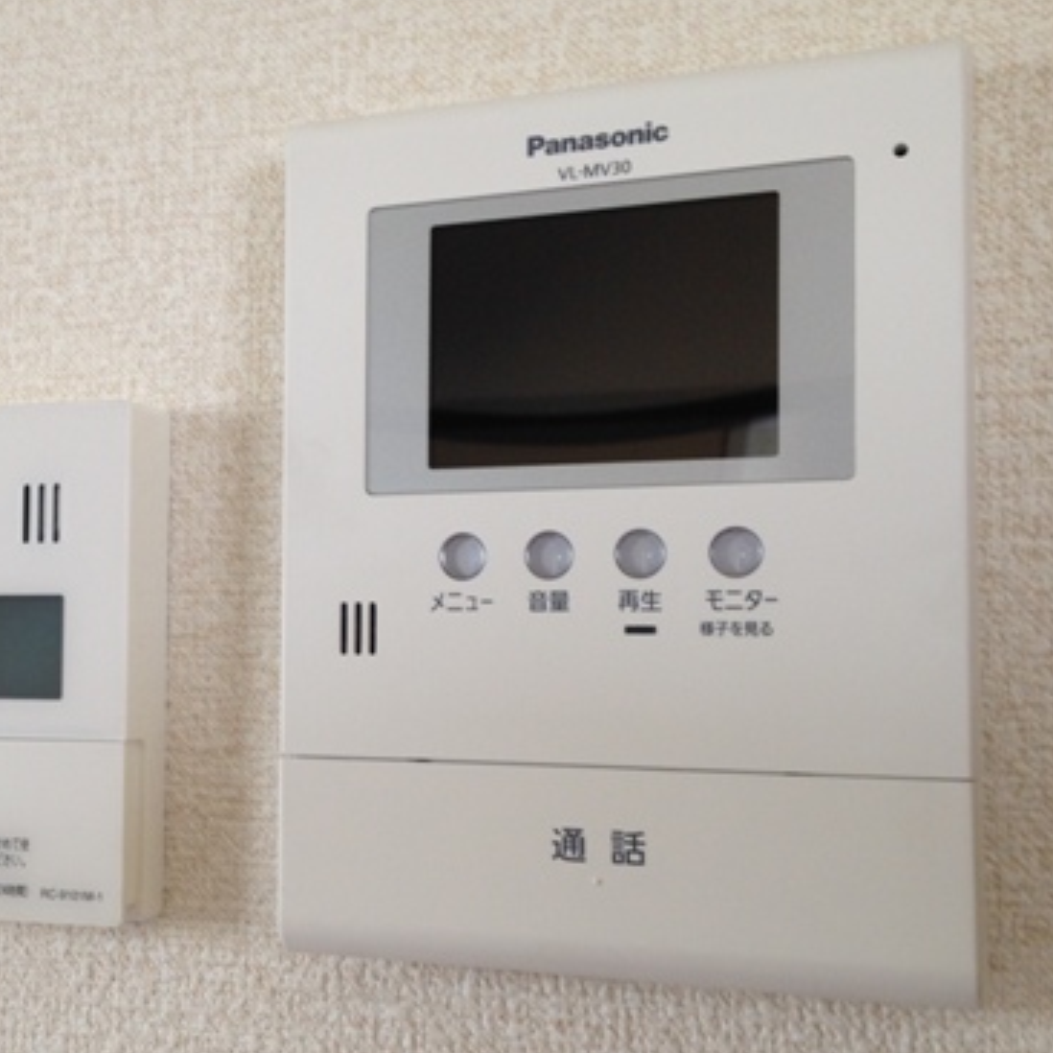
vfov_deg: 33.4
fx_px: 1755
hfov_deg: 32.9
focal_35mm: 51
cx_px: 285
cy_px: 558
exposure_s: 1/20
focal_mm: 4.12
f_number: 2.4
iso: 50
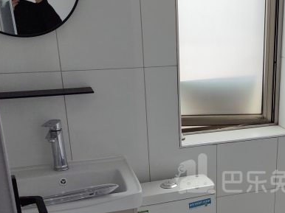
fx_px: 461
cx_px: 233
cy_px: 174
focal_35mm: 56
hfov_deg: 33.3
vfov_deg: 25.6
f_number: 1.9
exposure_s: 1/180
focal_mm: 5.52
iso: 50
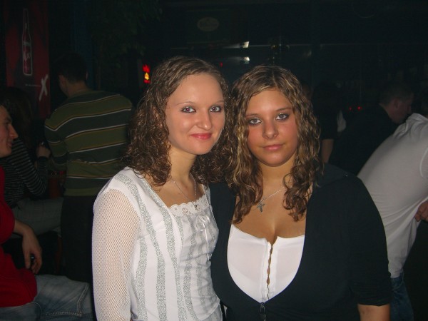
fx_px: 470
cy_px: 160
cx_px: 214
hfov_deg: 49.0
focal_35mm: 38
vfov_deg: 37.7
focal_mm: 7.9
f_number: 2.8
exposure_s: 1/60
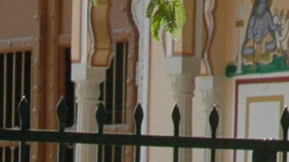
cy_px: 611
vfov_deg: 1.5
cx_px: -67
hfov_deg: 2.7
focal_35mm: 805
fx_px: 6168
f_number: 9
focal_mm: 70
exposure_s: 1/320
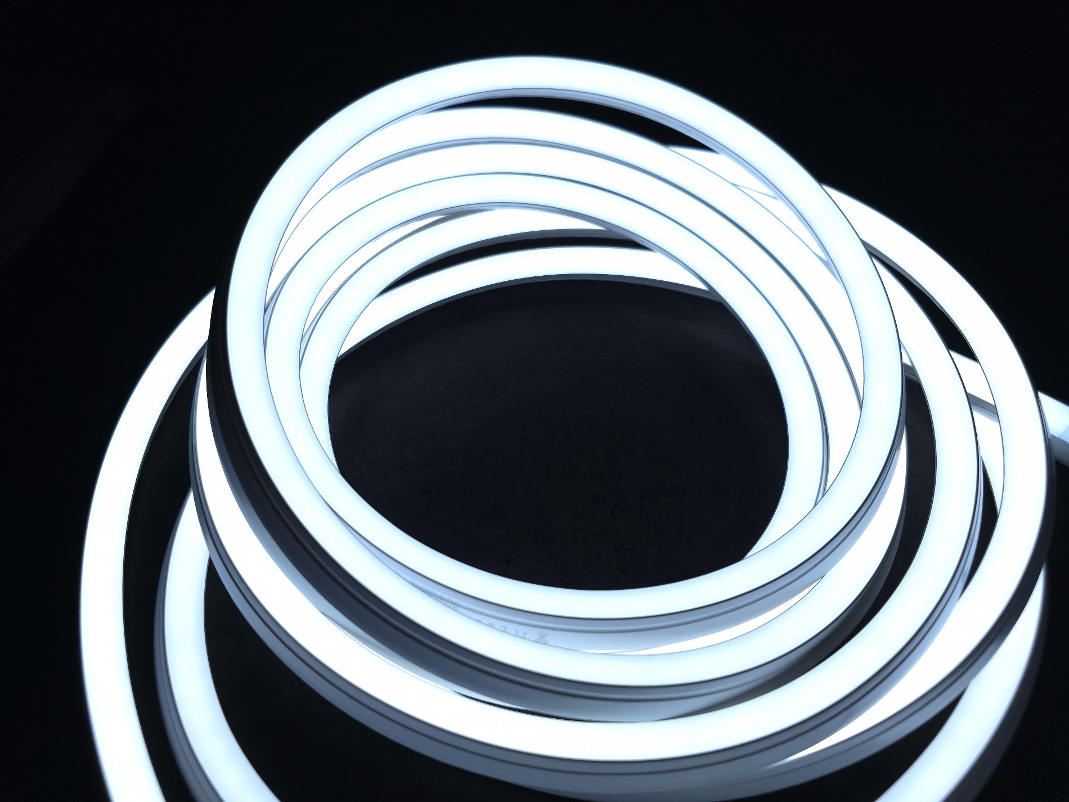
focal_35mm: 23
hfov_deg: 73.9
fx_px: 710
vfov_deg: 58.9
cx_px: 534
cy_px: 401
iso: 50
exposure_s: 1/2000
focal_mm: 6.3
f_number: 1.7
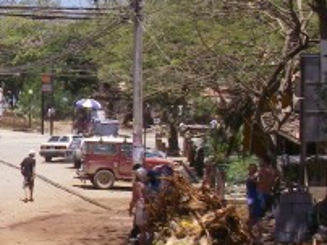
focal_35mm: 113
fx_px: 1066
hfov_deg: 16.3
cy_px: 120
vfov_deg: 13.1
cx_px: -120
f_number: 6.6
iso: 64
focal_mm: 6.3
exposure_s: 1/250
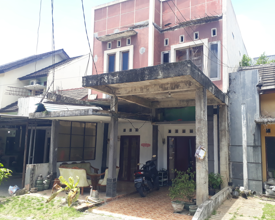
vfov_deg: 50.0
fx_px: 236
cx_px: 147
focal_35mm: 29
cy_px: 113
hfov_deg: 60.4
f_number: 1.9
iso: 40
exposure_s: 1/287
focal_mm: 3.6
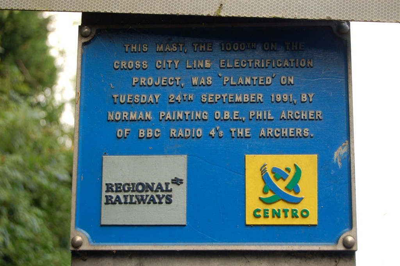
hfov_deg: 24.6
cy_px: 133
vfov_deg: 16.5
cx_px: 200
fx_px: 916
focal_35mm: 82
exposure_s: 1/125
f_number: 5.6
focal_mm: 55
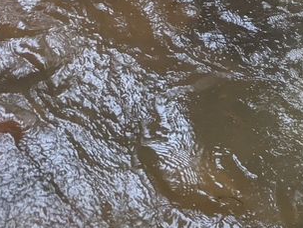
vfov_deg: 15.5
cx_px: 131
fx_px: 797
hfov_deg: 21.5
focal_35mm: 91
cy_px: -58
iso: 352
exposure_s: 1/174
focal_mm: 4.44
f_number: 1.8
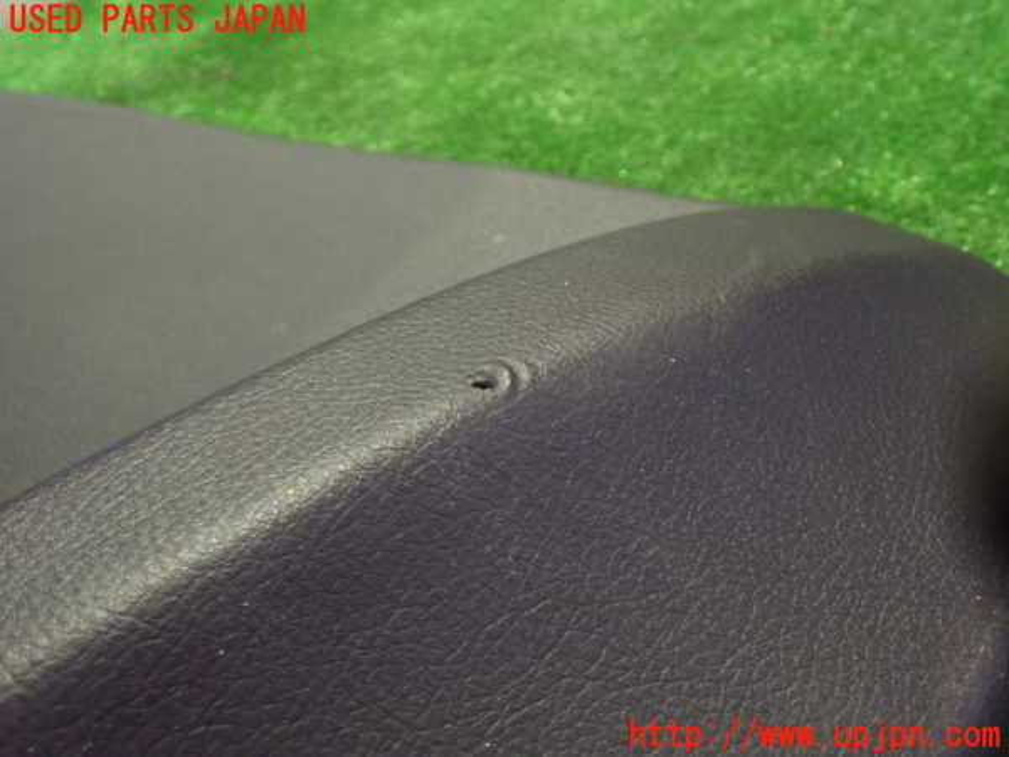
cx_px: 504
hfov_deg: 51.4
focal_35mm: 36
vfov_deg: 39.7
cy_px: 378
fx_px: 1049
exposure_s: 1/13
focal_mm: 6.37
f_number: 2.5
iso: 800
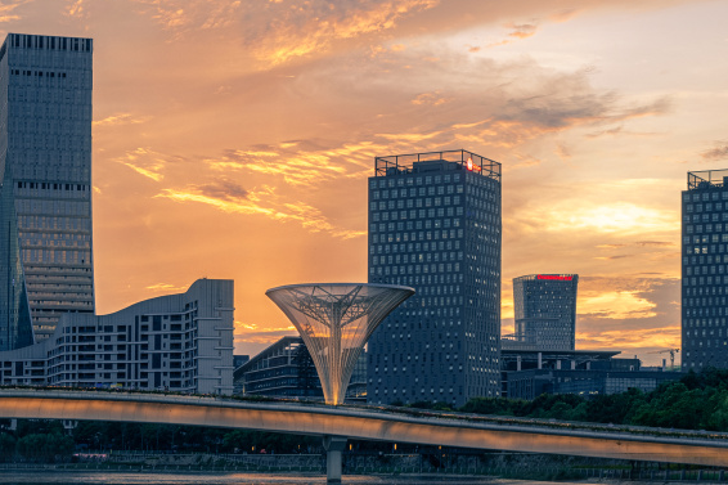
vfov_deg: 15.6
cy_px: 413
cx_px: 255
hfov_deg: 23.3
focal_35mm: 87
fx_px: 1759
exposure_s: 1/60
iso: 100
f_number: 9
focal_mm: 41
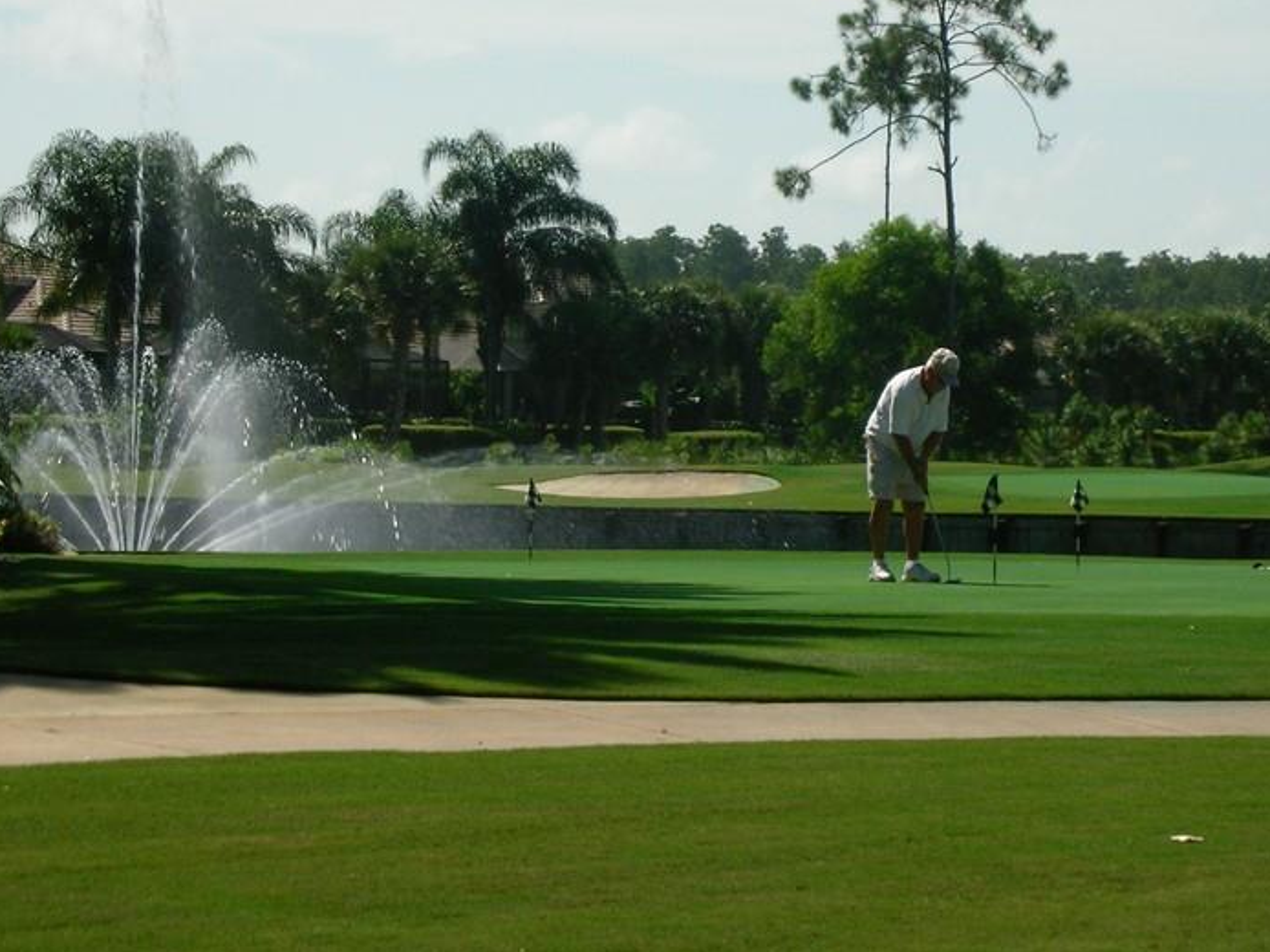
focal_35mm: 155
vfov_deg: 9.6
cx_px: 781
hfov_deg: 12.7
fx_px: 5685
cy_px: 375
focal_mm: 17.4
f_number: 15.1
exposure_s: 1/76.3
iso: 50
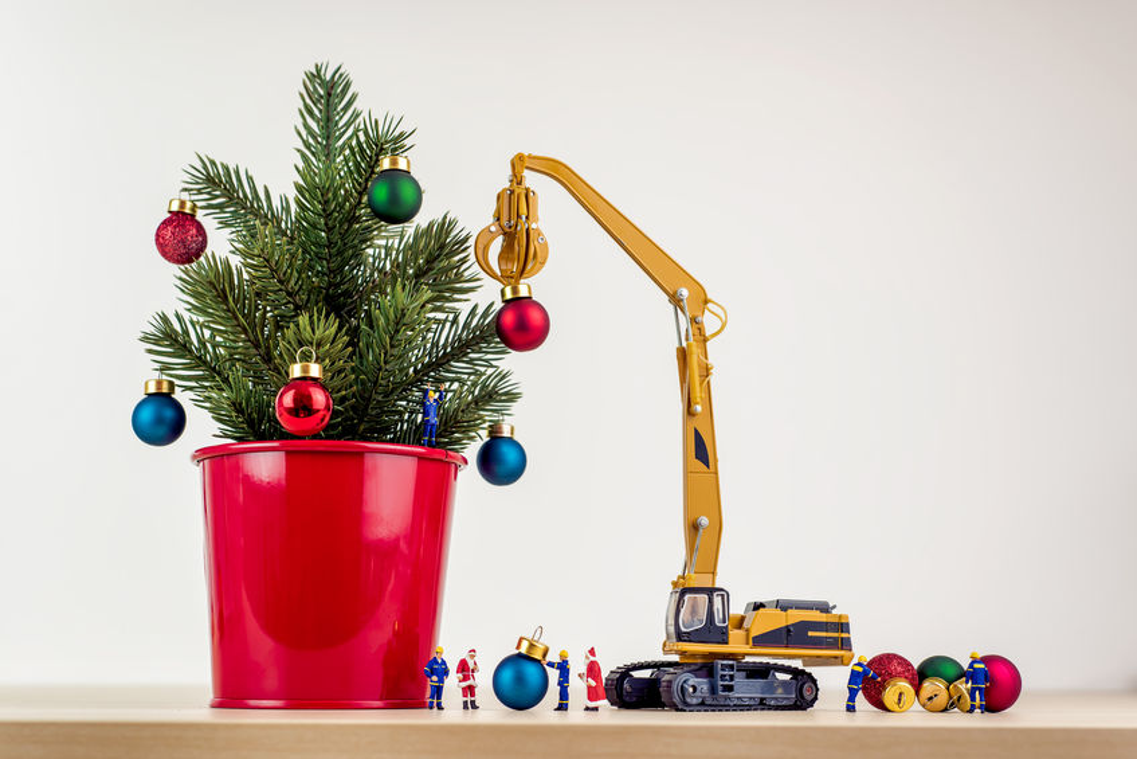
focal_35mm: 50
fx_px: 1579
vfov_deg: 27.0
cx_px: 568
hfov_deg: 39.6
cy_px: 380
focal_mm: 50
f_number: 7.1
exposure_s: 1/20
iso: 100
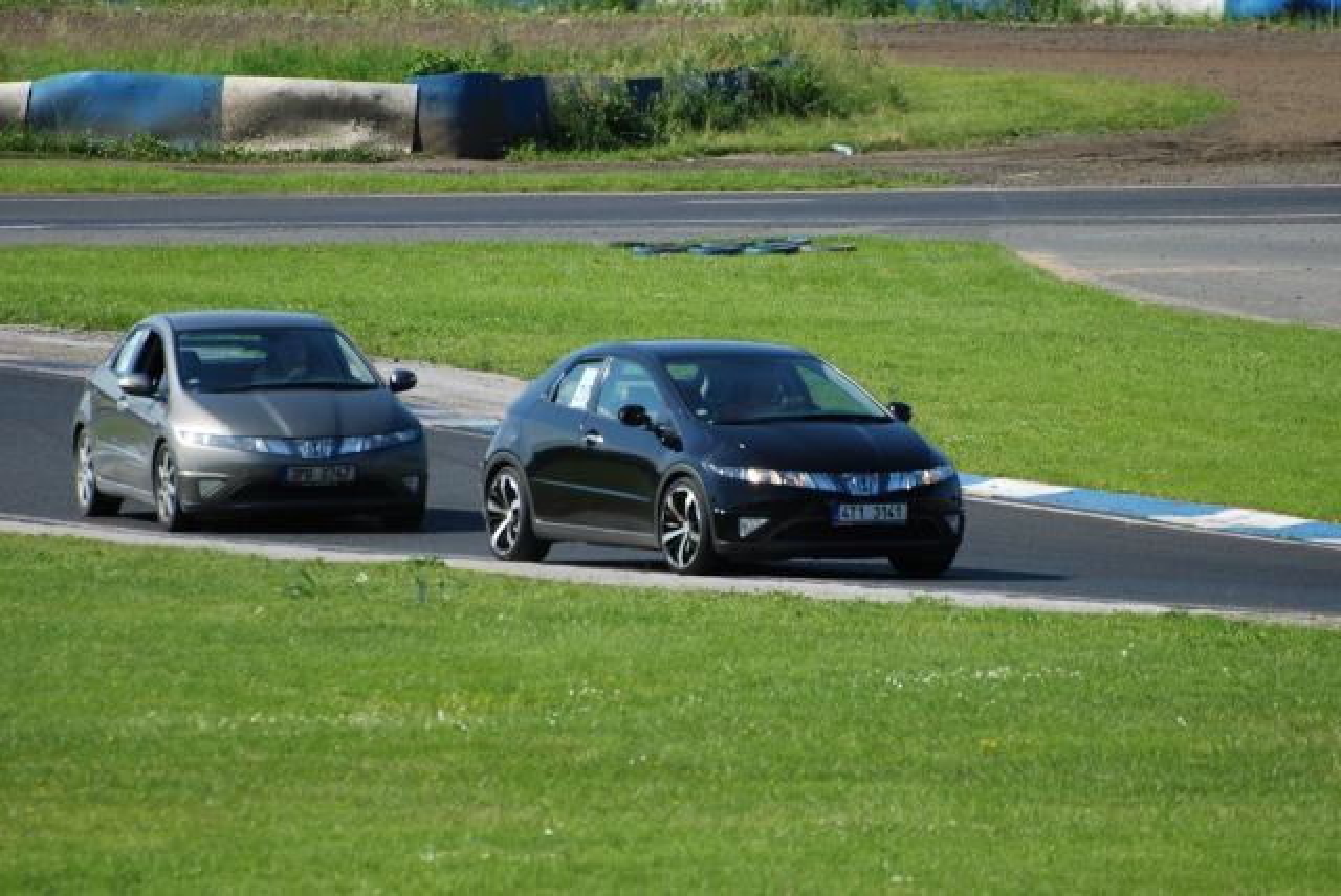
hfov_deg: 4.6
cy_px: 448
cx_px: 670
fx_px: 16777
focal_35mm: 450
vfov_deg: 3.1
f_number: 5.6
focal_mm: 300
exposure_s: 1/800
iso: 250
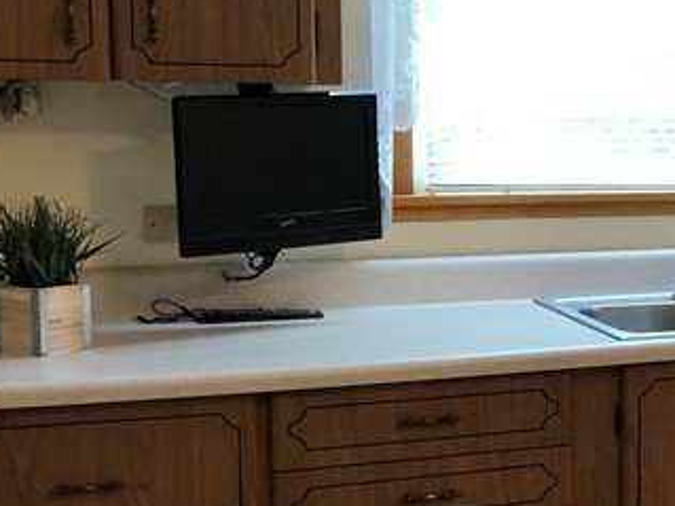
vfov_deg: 16.4
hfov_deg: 19.5
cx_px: 950
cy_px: 294
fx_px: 1754
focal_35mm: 90
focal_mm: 3.99
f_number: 1.8
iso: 40
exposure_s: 1/15
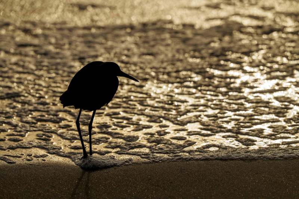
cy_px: 100
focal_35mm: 420
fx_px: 3487
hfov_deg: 4.9
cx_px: 150
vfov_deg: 3.3
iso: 100
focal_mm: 420
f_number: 5.6
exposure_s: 1/2000
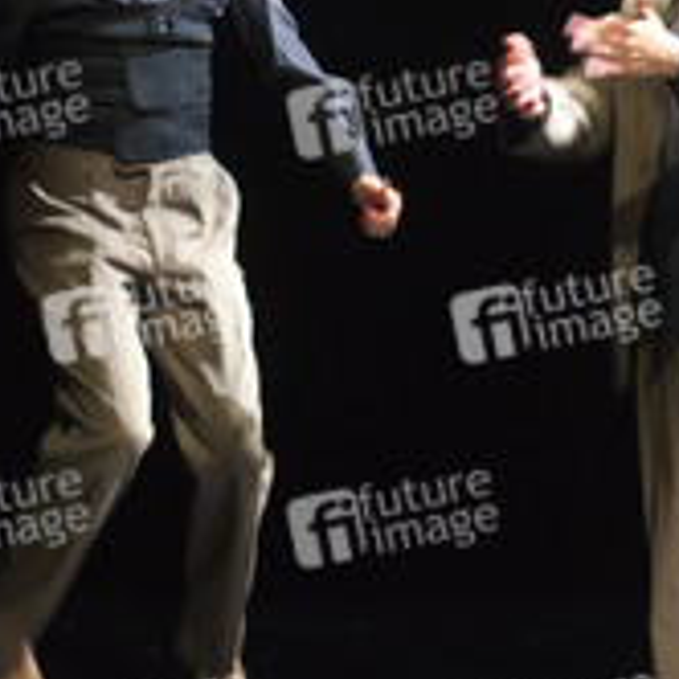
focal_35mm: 162
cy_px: 213
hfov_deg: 10.8
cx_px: 448
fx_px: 3595
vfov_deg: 10.8
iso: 1600
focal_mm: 70
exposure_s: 1/100
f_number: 2.8
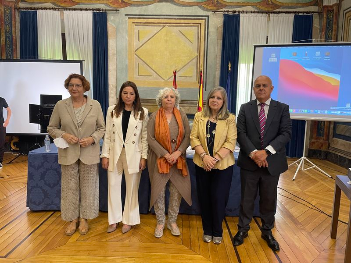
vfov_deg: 53.1
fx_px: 264
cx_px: 176
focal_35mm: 26
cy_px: 132
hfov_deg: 67.3
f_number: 1.6
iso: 200
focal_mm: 4.2
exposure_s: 1/60
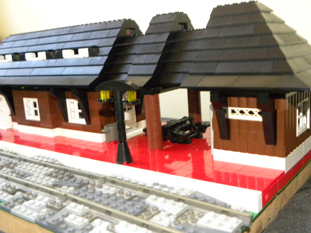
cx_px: 156
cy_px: 116
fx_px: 368
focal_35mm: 41
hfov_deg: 45.8
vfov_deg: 35.1
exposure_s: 1/30
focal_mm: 7.3
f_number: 3.2
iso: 400
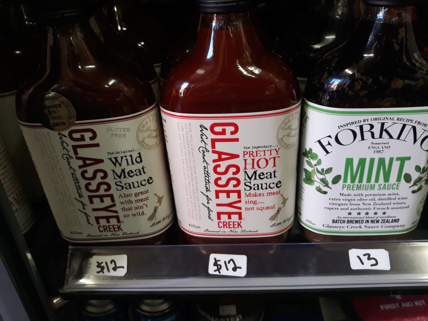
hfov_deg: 65.3
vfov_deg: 51.4
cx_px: 214
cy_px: 160
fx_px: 334
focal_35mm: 27
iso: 125
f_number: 1.7
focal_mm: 3.71
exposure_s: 1/50
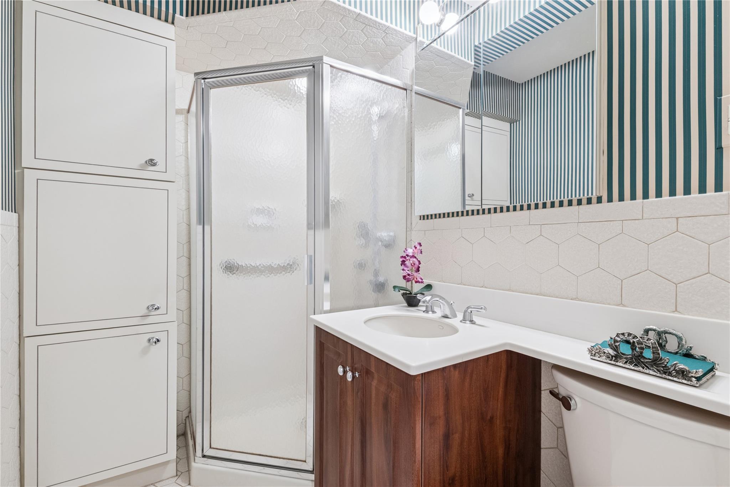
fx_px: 304
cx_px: 365
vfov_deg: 77.3
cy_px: 244
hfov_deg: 100.4
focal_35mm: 15
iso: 640
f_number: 14
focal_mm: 15
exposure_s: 1/4
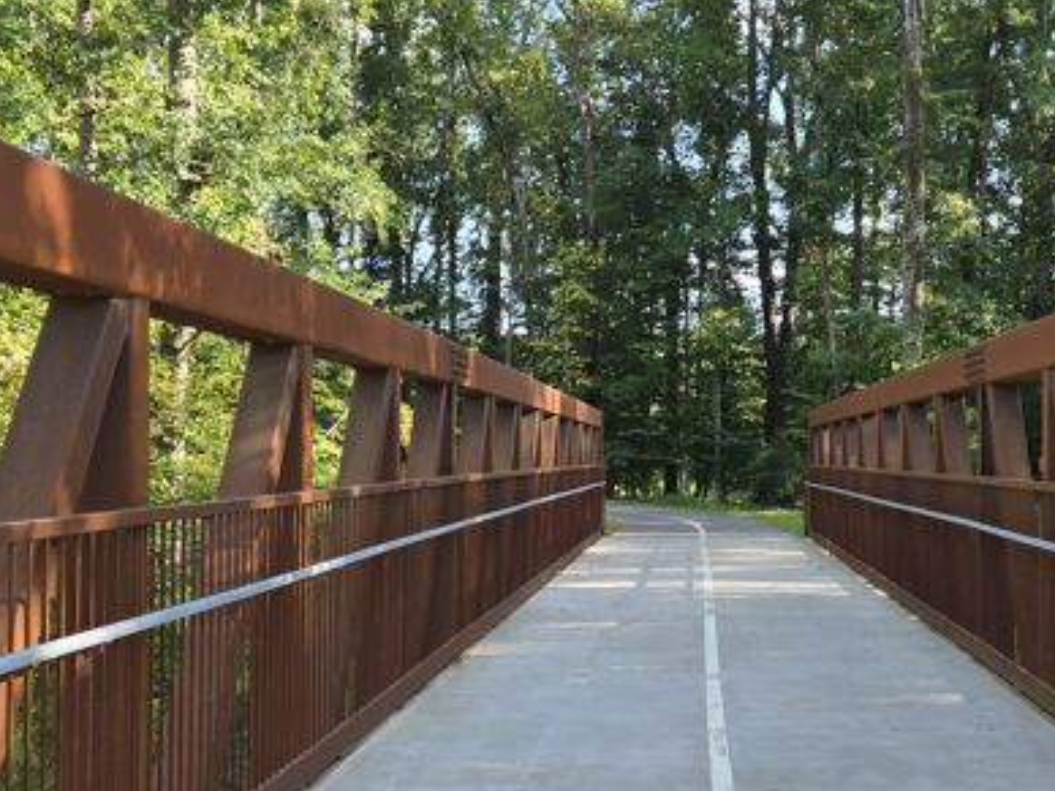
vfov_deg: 27.4
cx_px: 687
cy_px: 489
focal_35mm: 53
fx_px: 1615
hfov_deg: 35.9
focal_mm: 5.4
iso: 25
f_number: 1.8
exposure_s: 1/302
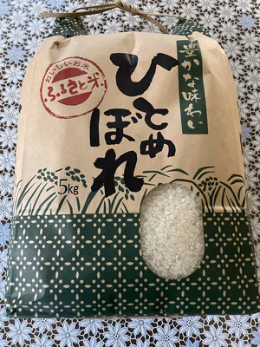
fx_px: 260
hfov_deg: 53.1
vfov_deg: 67.3
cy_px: 174
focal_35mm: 26
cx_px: 130
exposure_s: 1/33
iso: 400
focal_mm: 4.2
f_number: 1.6
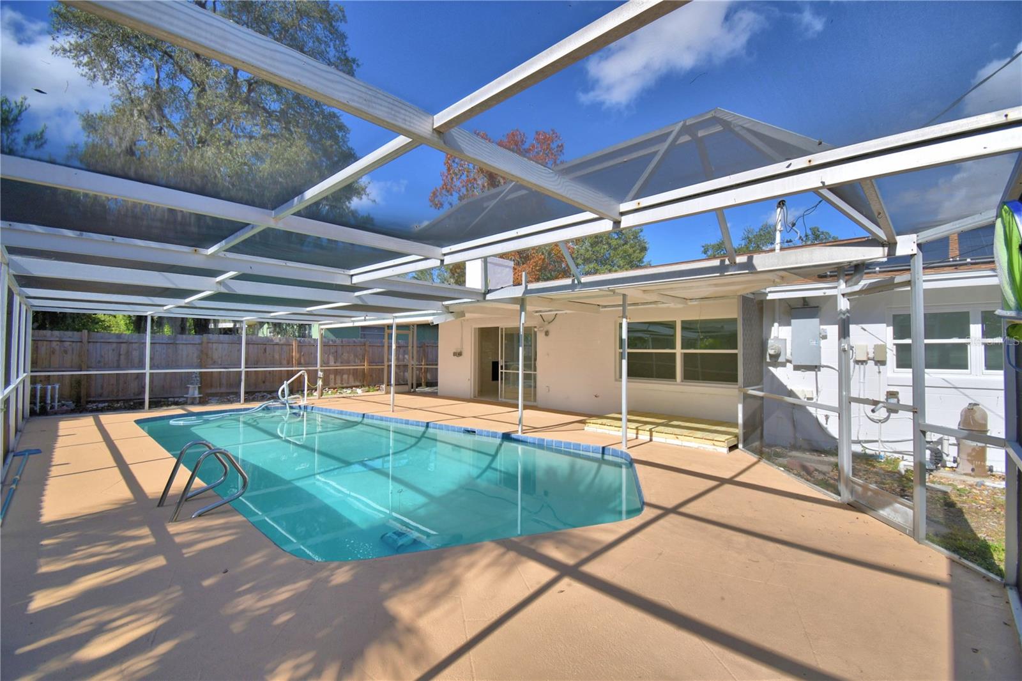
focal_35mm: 15
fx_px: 426
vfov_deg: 77.3
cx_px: 511
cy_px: 340
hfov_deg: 100.4
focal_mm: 10
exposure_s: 1/800
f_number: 4.5
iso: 100
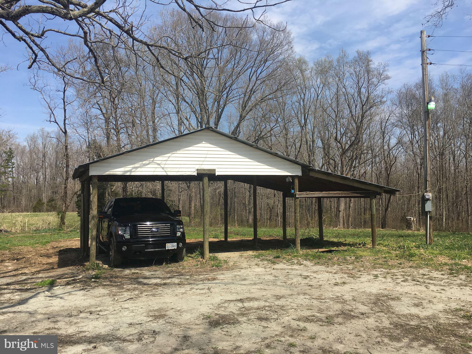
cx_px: 236
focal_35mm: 29
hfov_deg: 61.7
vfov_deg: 48.2
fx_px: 395
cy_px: 177
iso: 25
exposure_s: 1/1425
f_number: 2.2
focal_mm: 4.15
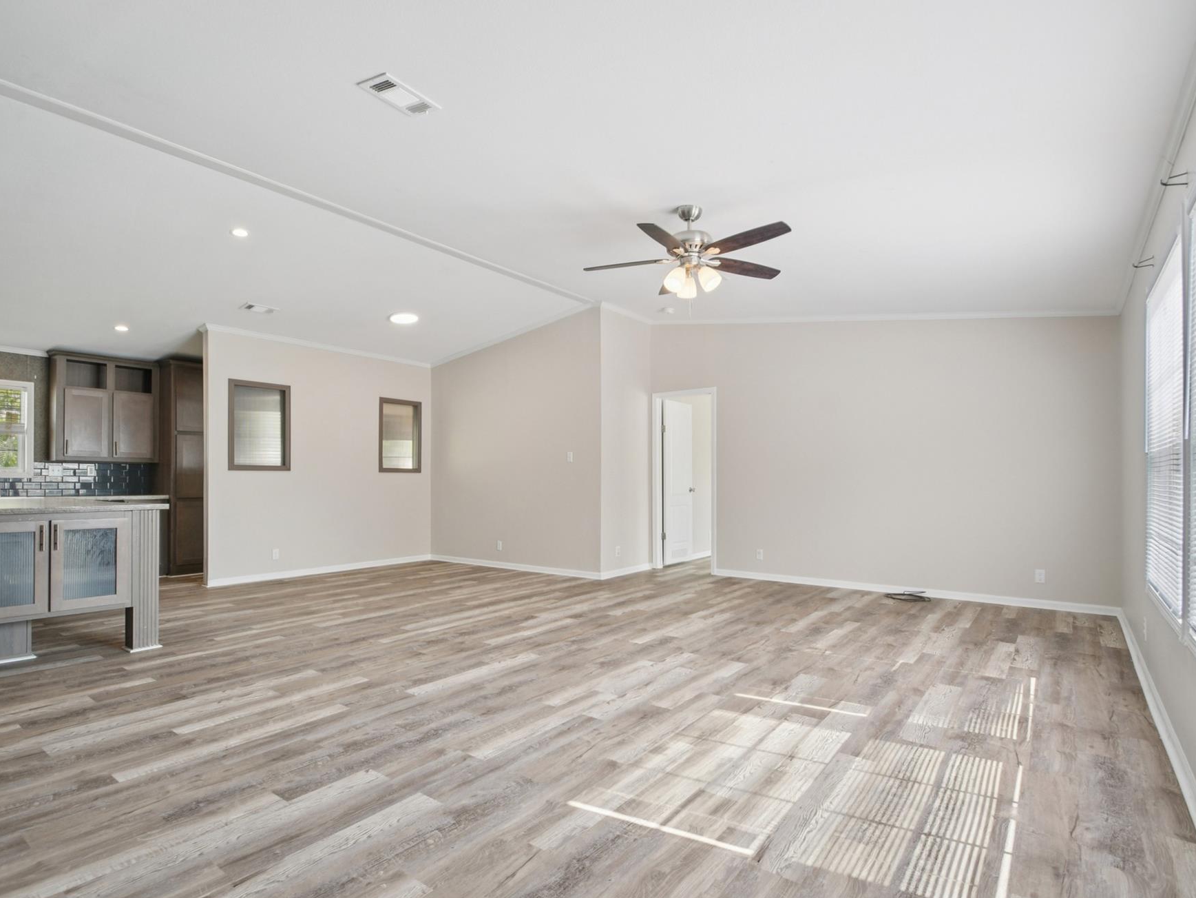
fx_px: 587
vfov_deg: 74.7
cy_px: 448
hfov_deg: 91.0
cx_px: 593
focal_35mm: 17
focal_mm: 10
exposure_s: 1/40
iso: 400
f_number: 8
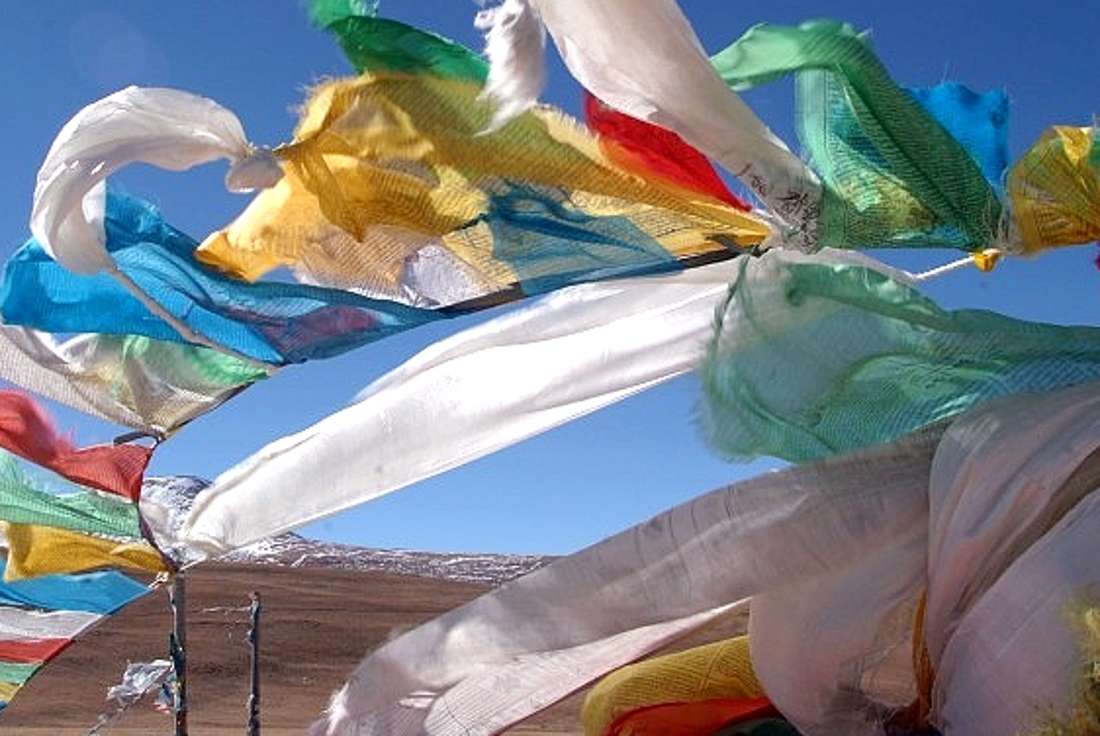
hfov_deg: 41.9
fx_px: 1438
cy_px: 340
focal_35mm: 47
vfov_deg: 28.7
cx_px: 521
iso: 100
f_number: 8
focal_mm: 22
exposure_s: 1/250
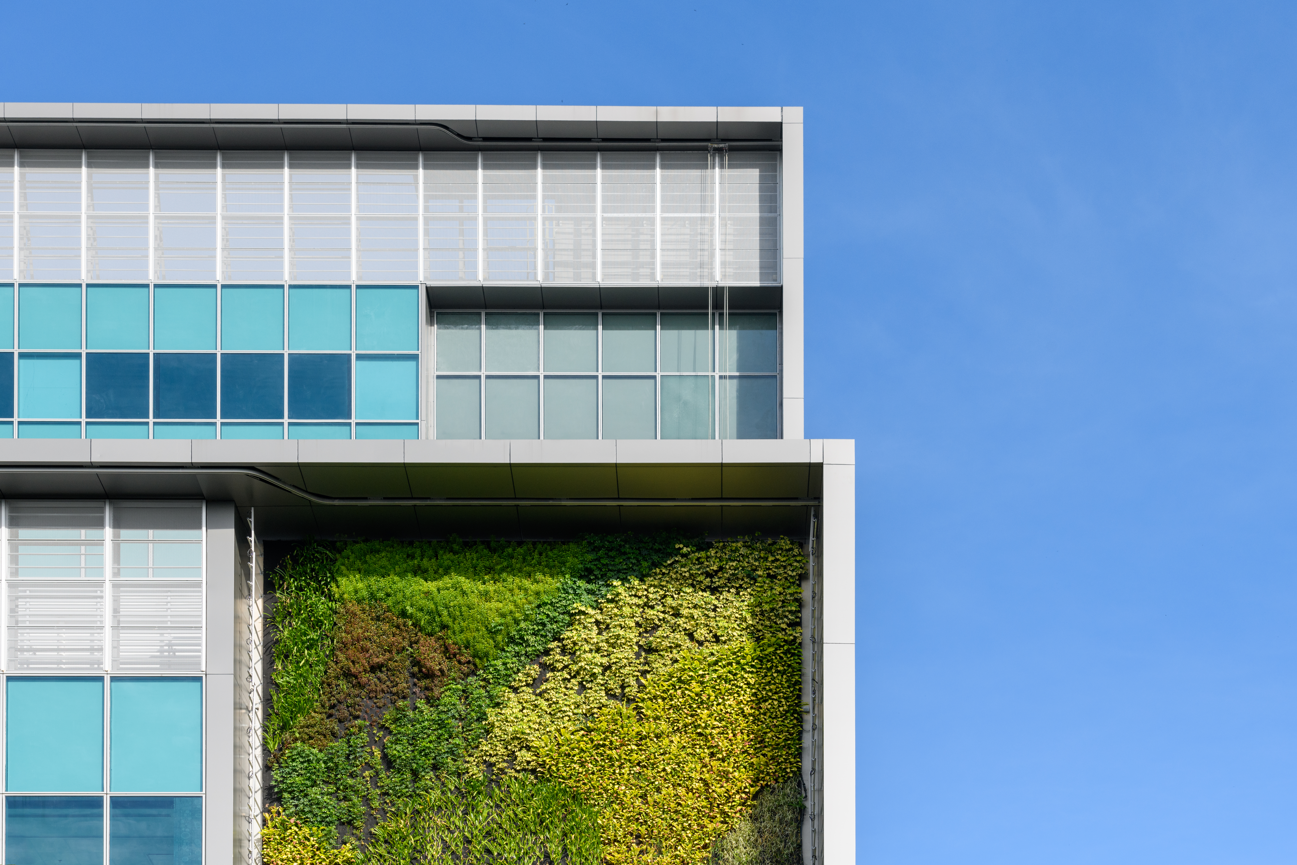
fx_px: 2522
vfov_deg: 19.5
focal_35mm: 70
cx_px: 648
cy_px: 432
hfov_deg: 28.8
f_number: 11
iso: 320
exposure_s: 1/400
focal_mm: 70
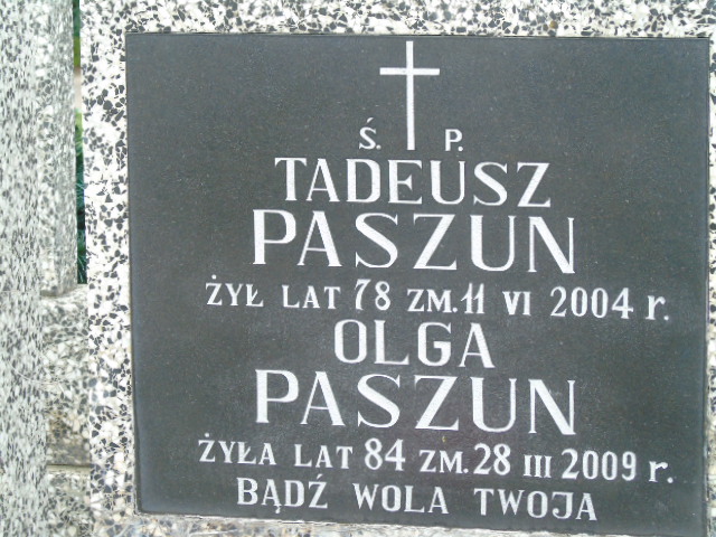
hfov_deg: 12.2
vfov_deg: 9.2
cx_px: 358
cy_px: 268
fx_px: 3351
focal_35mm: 162
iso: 250
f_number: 4.9
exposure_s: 1/125
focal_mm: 29
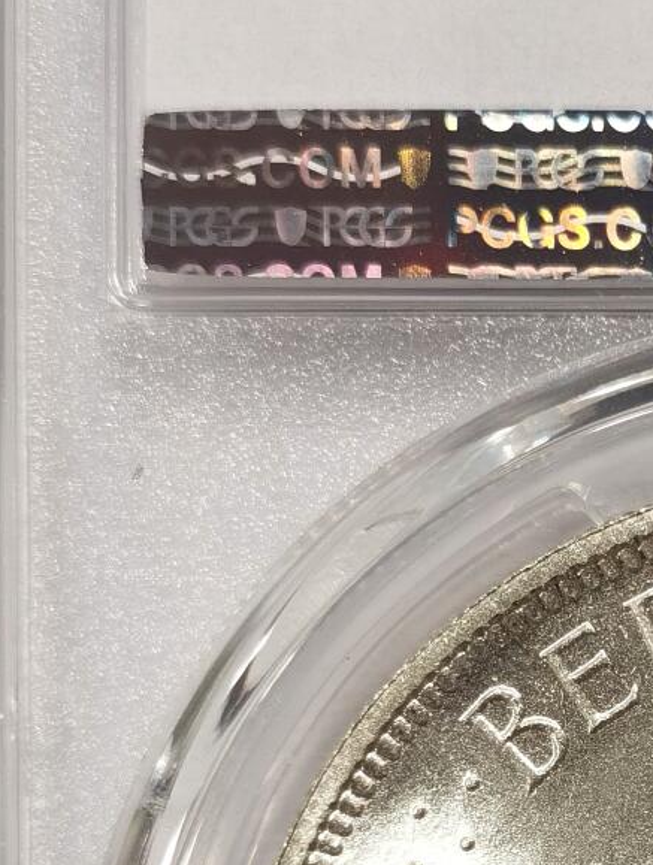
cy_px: 719
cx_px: 858
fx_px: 4209
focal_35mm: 168
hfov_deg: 8.7
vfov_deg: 11.7
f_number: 16
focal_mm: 5.56
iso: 100
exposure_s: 1/100
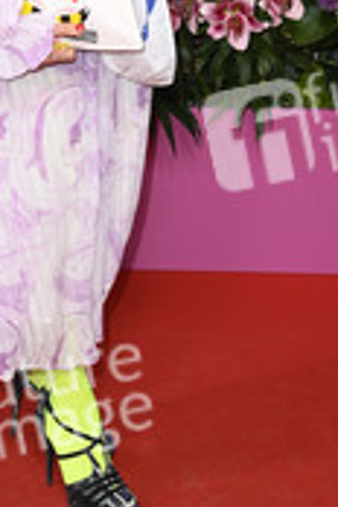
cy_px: -23
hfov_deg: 10.3
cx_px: 87
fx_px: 1873
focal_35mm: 133
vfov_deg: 15.1
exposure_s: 1/200
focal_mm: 58
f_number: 6.3
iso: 640
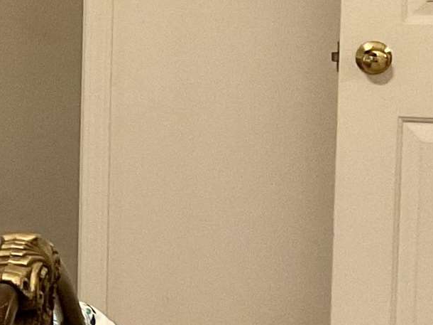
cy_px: -1
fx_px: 1826
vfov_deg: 10.1
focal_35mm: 146
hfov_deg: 12.1
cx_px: -410
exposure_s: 1/60
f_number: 1.8
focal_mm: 3
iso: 100
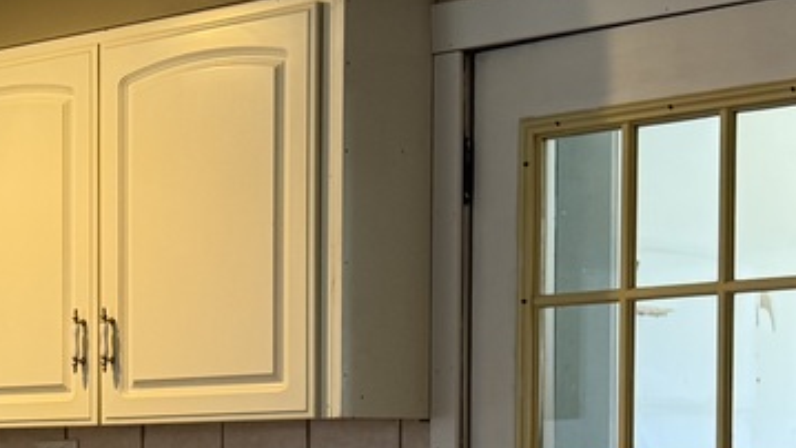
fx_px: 2216
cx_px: -122
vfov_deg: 11.3
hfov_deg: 19.3
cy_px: 570
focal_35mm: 105
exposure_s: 1/60
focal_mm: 6.76
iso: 125
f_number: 1.78
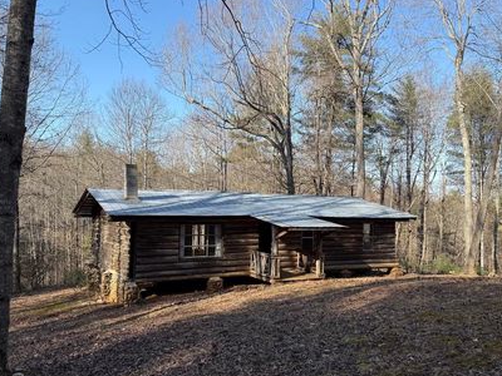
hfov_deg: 59.9
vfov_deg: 46.7
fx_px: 435
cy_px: 209
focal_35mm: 30
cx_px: 235
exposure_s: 1/2053
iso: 80
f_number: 1.78
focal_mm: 6.76
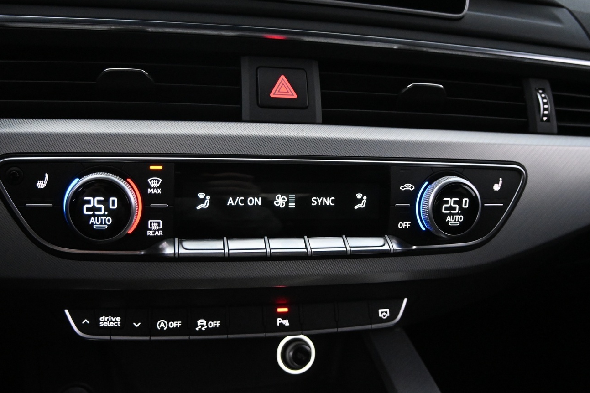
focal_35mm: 94
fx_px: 1540
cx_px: 287
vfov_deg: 14.6
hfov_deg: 21.7
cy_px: 202
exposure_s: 1/80
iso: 5000
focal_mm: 50
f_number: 6.3
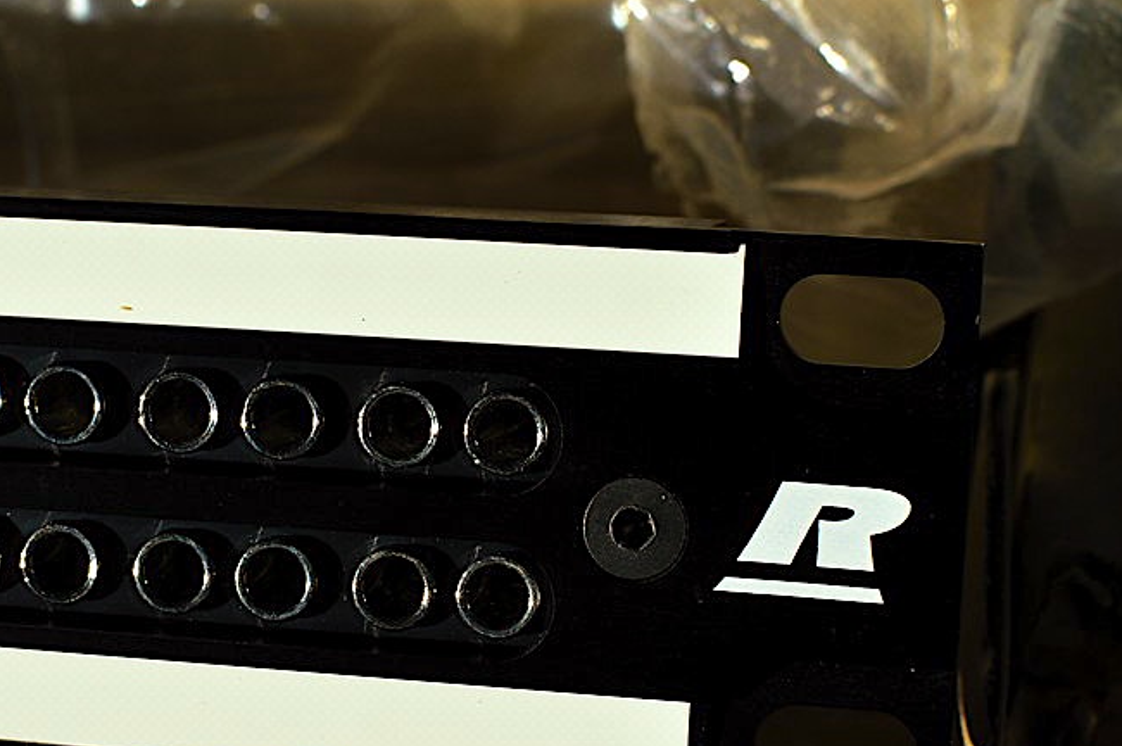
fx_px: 3018
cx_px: 228
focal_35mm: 97
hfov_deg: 20.8
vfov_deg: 14.1
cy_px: 490
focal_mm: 35
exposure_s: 1/320
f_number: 8
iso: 100
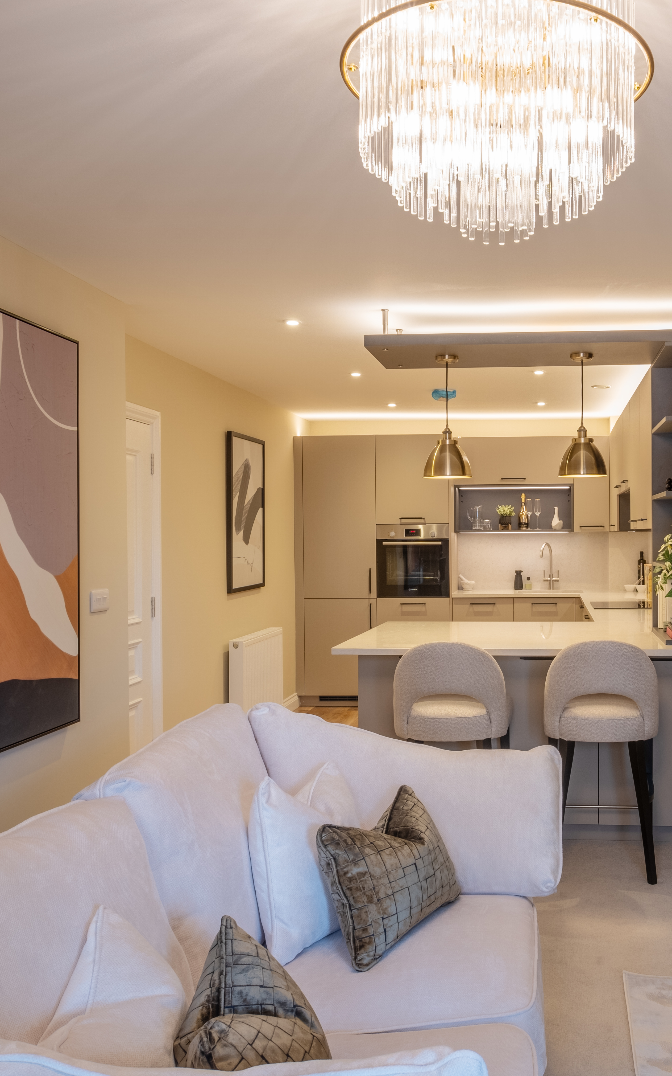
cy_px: 550
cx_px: 500
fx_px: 967
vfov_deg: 58.1
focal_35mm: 33
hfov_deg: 37.4
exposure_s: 1/6
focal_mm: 13.8
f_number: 8
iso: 200
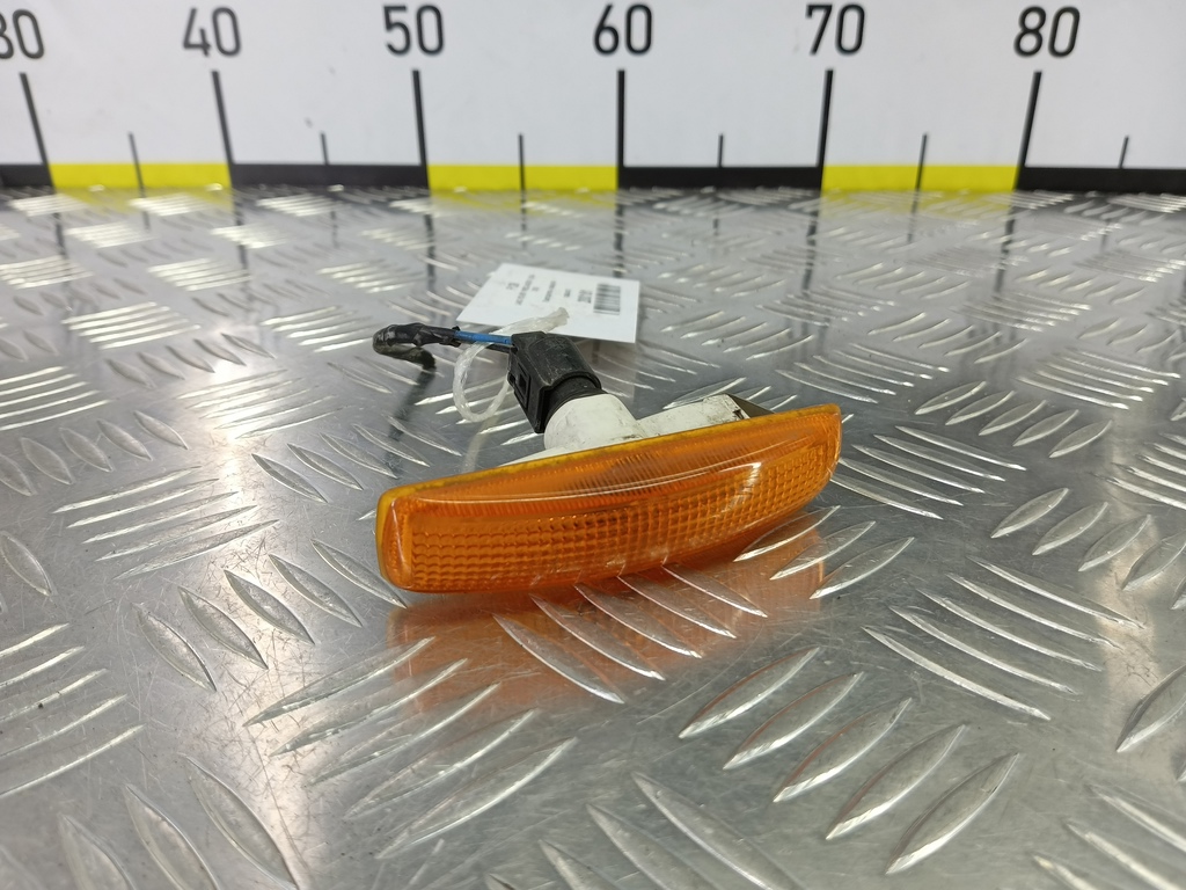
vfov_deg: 58.9
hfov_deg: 73.9
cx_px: 593
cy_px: 445
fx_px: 788
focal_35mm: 23
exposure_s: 1/50
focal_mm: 4.11
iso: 110
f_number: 1.6
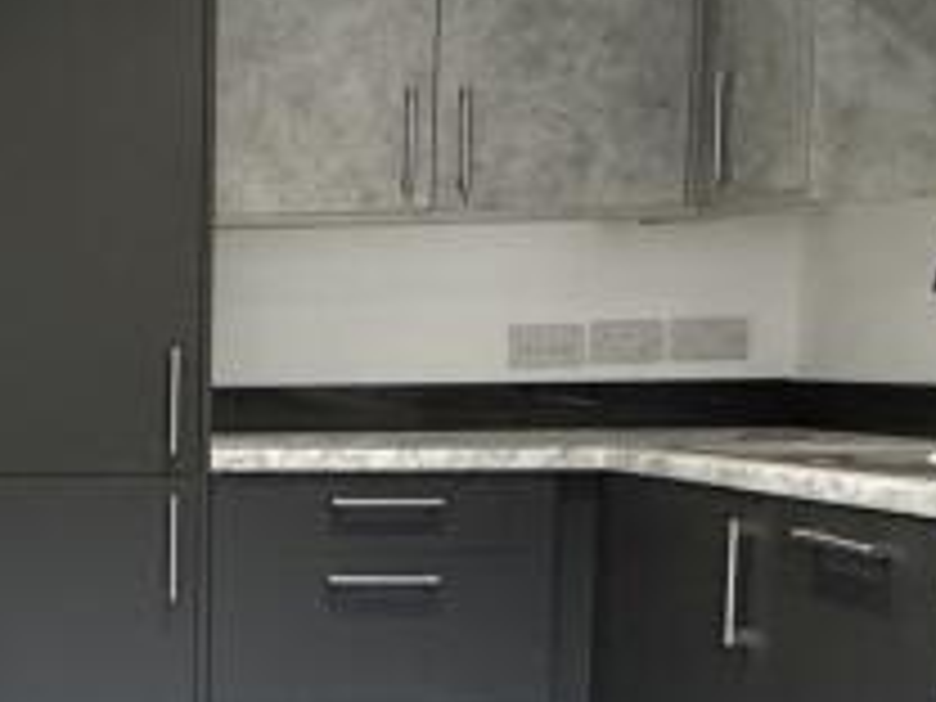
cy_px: 540
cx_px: -441
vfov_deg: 21.1
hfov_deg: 23.1
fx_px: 1866
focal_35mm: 69
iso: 320
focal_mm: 2.22
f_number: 2.2
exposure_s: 1/62
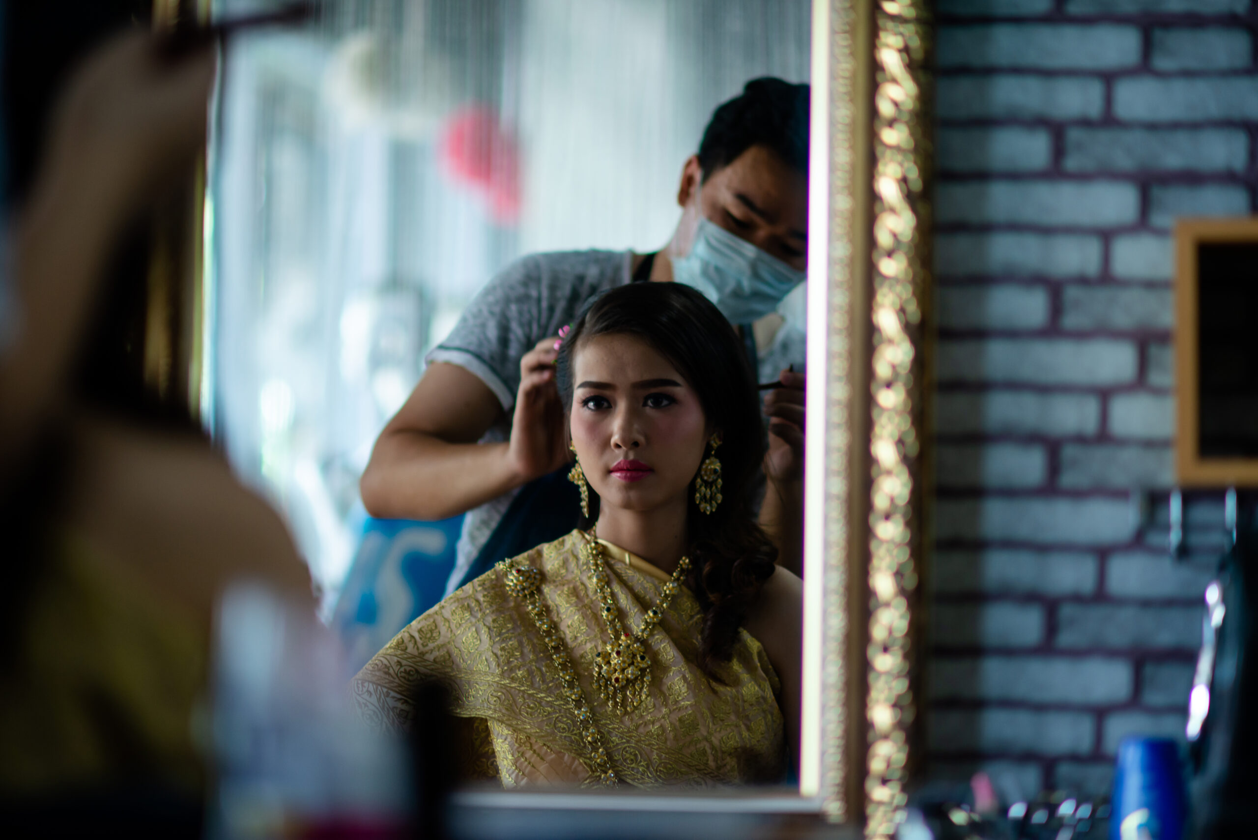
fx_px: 4719
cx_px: 629
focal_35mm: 135
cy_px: 420
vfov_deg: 10.2
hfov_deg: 15.2
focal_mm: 135
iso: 400
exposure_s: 1/200
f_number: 2
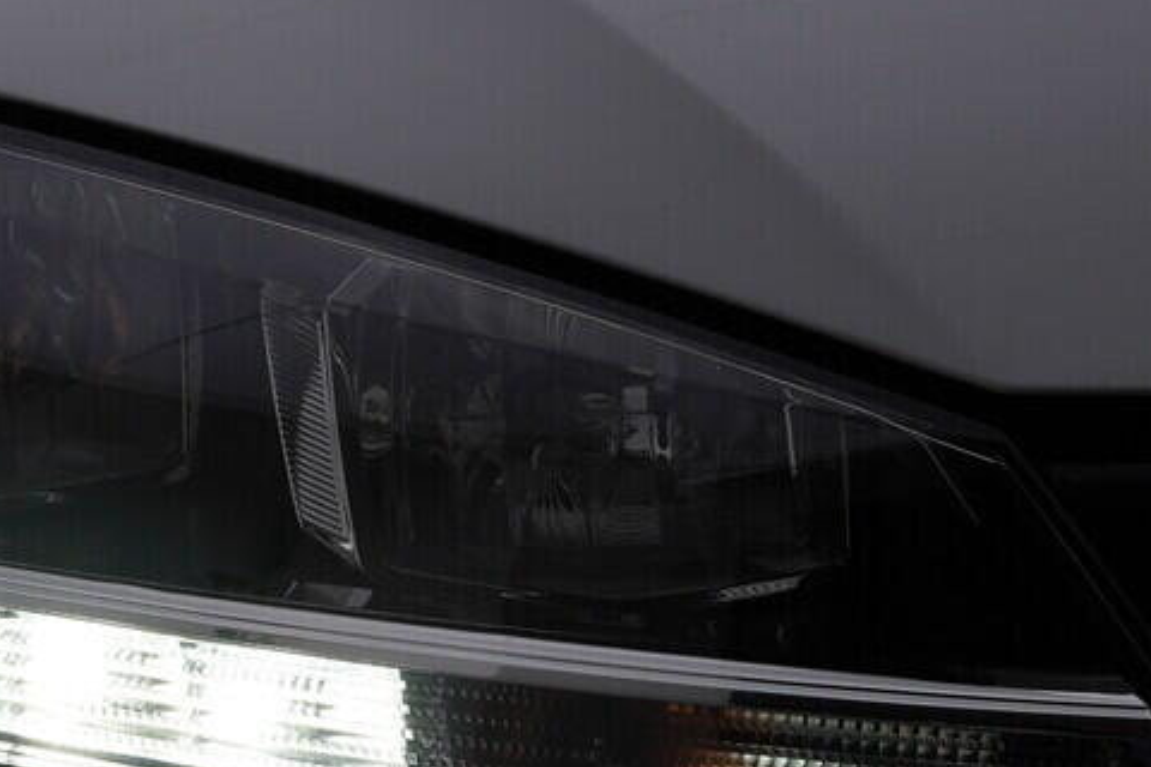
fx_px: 3453
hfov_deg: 18.5
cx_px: 26
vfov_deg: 12.6
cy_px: 642
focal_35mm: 108
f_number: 7.1
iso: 125
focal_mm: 24
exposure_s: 1/250
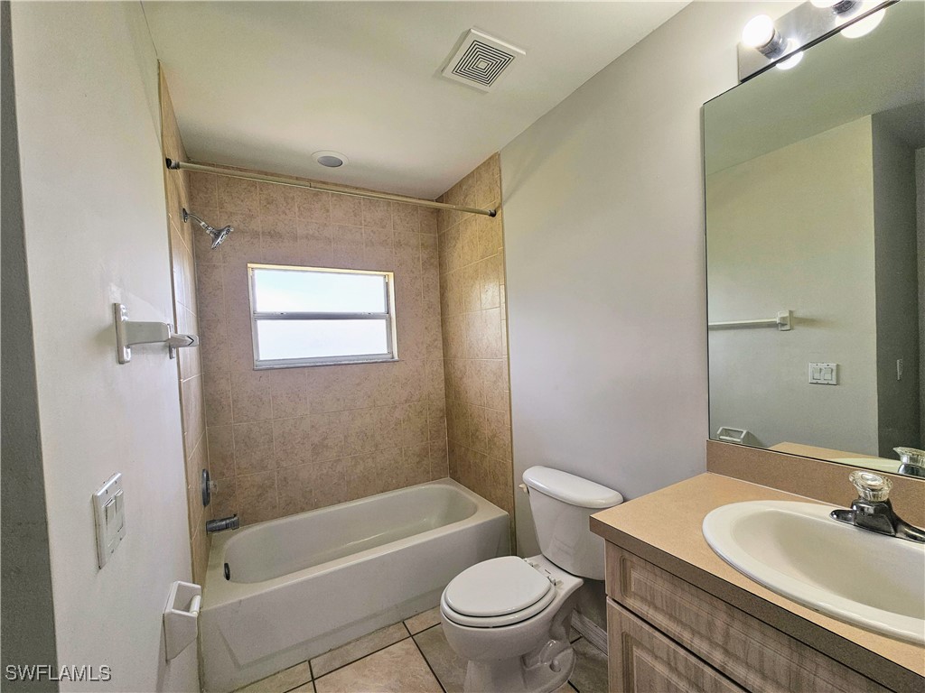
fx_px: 347
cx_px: 462
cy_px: 346
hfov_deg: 106.2
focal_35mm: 13
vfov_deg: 89.9
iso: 50
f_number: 2.2
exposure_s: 1/124
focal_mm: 2.2
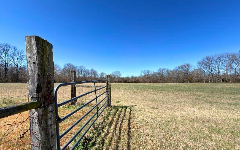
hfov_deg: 101.5
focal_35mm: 15
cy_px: 82
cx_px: 121
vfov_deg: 74.6
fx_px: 98
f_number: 2.2
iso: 16
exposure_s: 1/343
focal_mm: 2.22
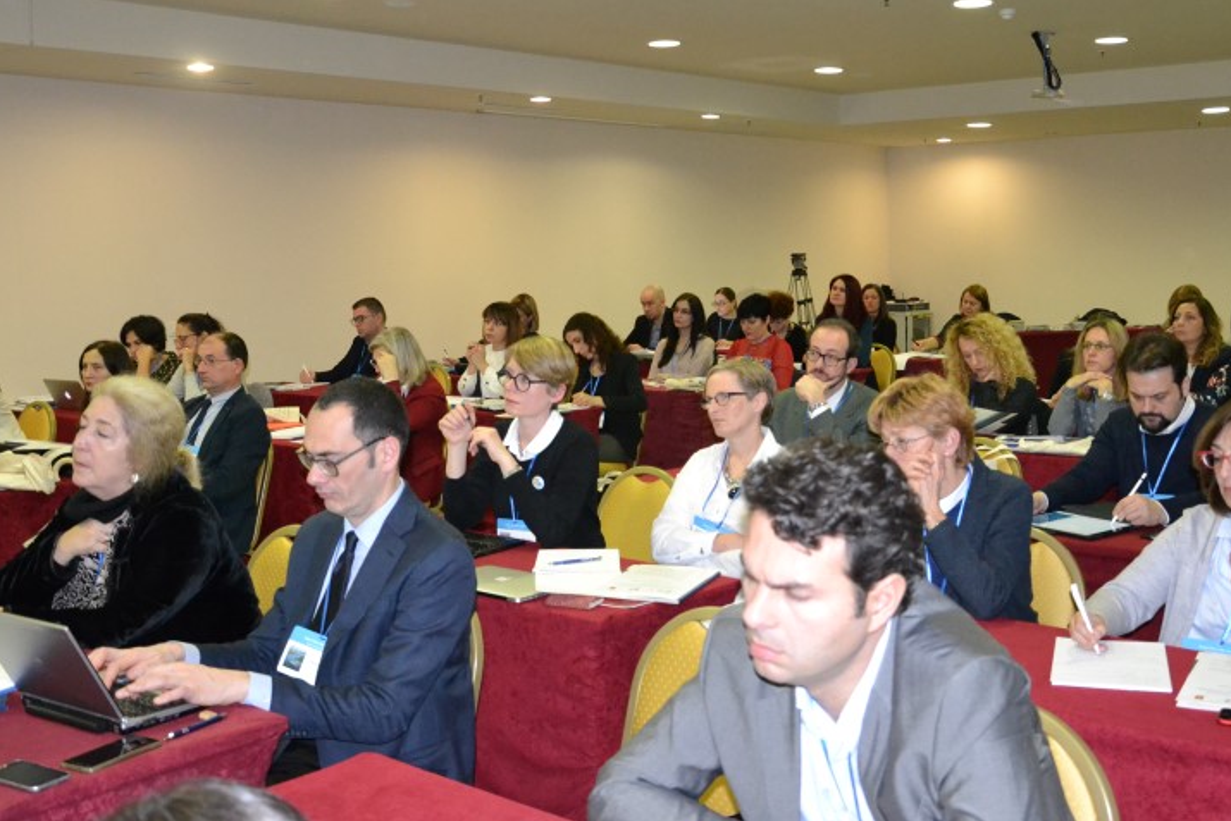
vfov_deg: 33.6
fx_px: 1355
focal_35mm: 40
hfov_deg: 48.7
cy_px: 348
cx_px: 689
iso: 3200
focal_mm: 21
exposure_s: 1/60
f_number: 3.8
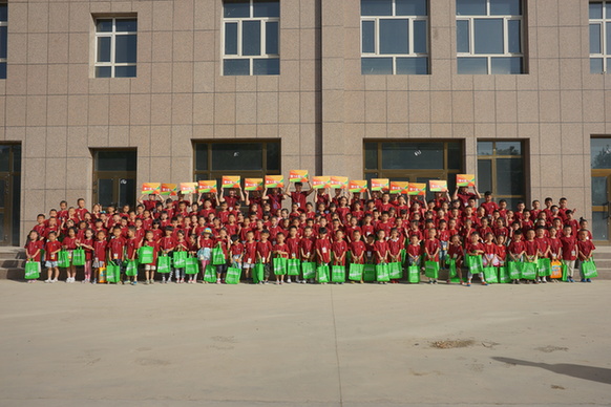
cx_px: 306
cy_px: 204
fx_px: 475
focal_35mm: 28
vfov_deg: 46.4
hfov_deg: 65.5
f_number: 9
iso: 100
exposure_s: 1/320
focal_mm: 28
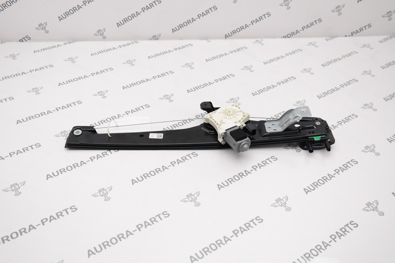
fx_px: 362
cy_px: 132
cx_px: 198
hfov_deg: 57.2
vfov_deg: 40.0
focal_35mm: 33
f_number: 4
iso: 100
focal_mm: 22
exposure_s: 1/100
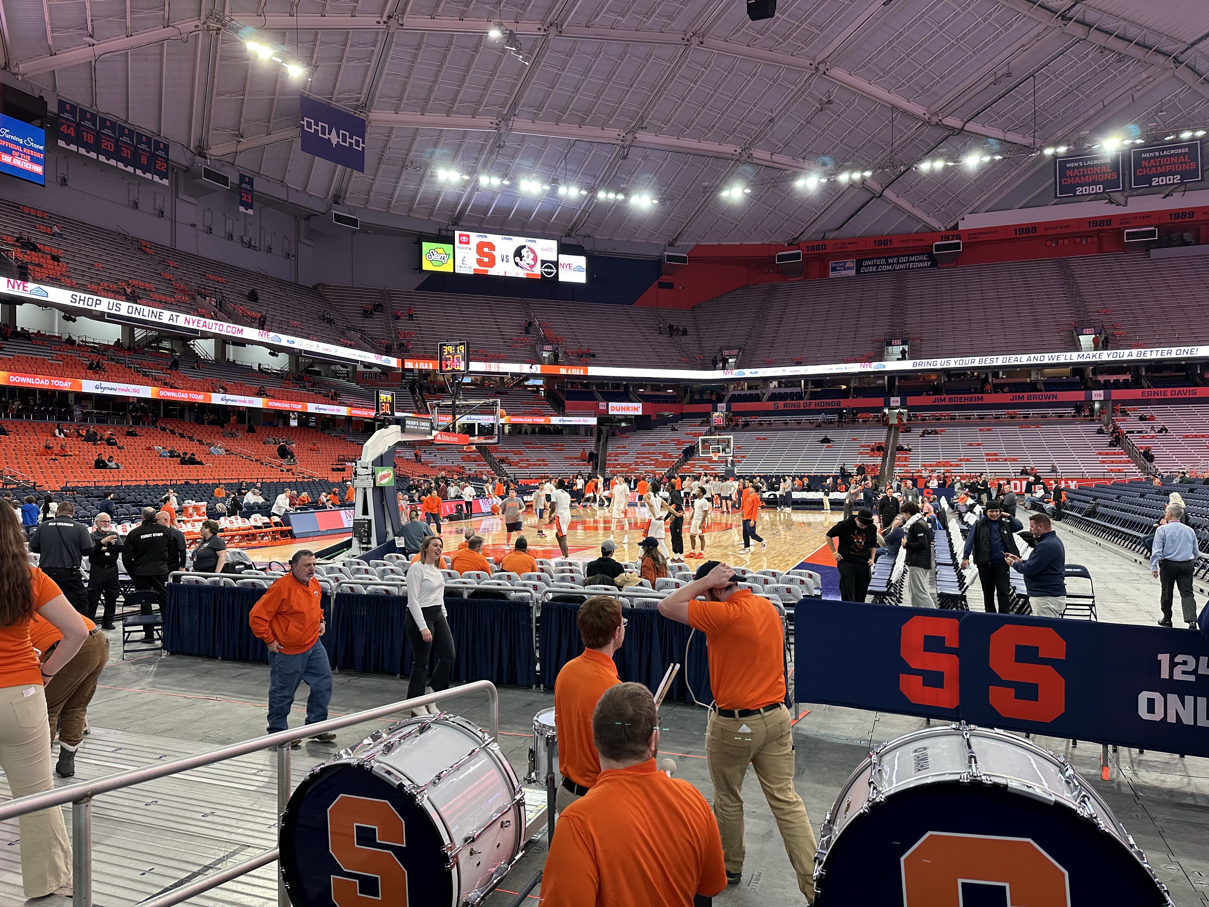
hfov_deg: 71.6
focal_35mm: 24
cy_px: 454
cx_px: 604
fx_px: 838
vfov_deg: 56.8
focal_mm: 6.86
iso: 160
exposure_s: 1/121
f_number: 1.78
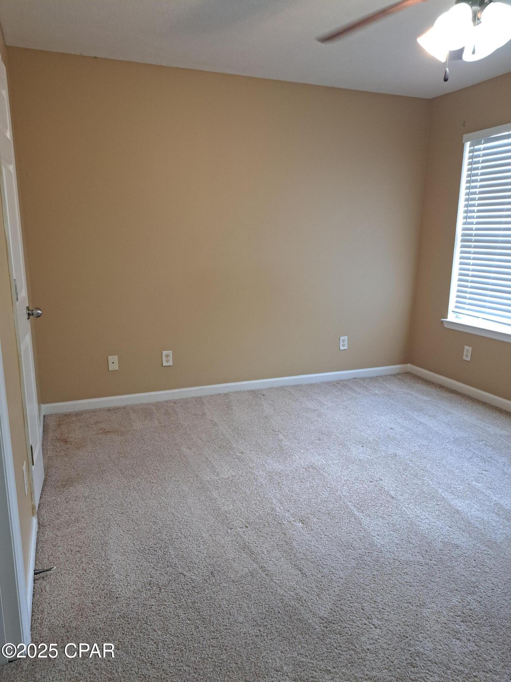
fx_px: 472
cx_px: 256
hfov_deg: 56.8
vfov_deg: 71.6
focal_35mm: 24
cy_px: 341
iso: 160
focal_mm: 5.23
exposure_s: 1/60
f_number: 1.8
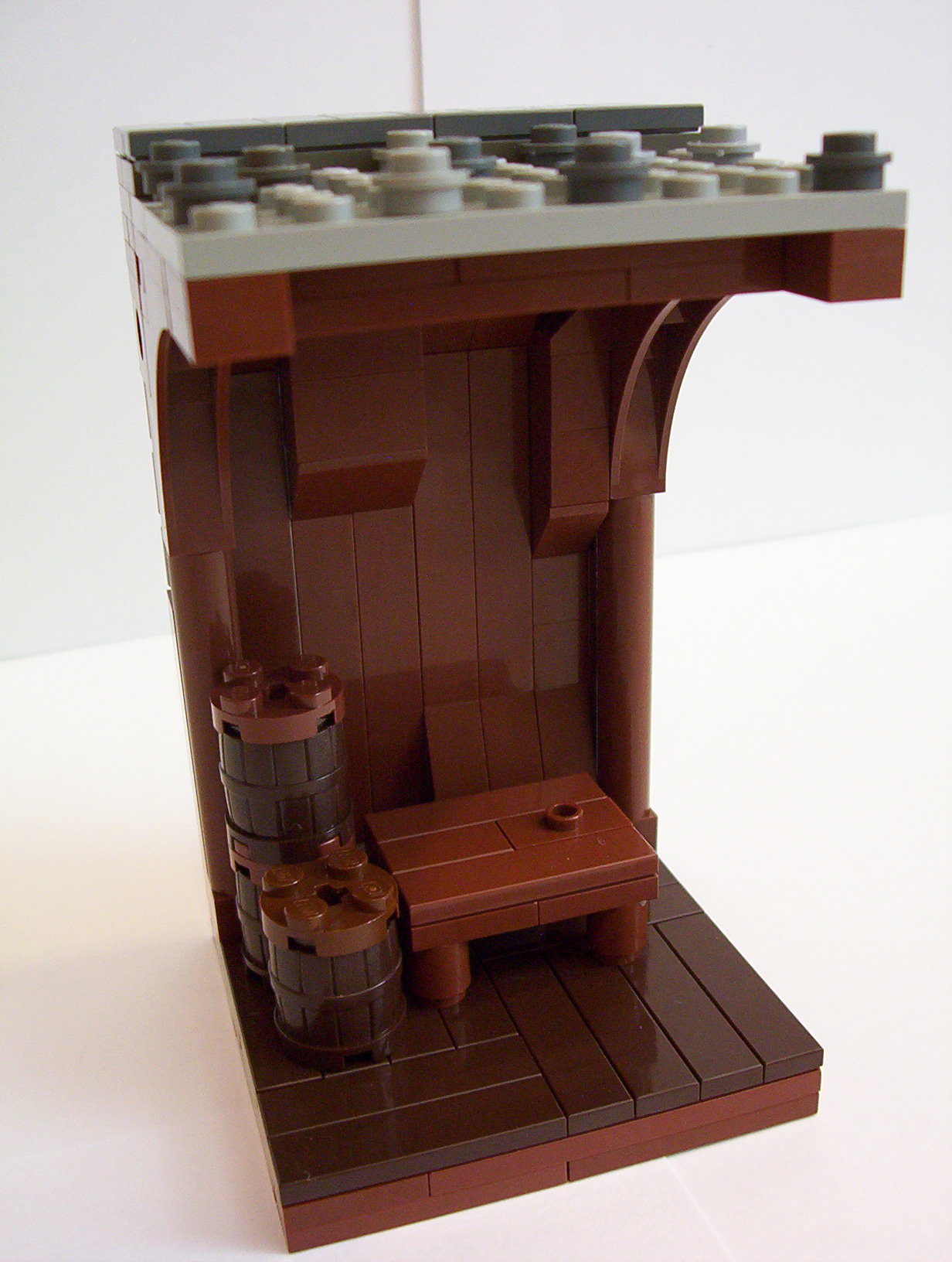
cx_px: 476
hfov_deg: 33.7
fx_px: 1570
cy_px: 631
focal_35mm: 43
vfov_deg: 43.8
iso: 200
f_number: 2.73
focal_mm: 5.77
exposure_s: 1/20.6
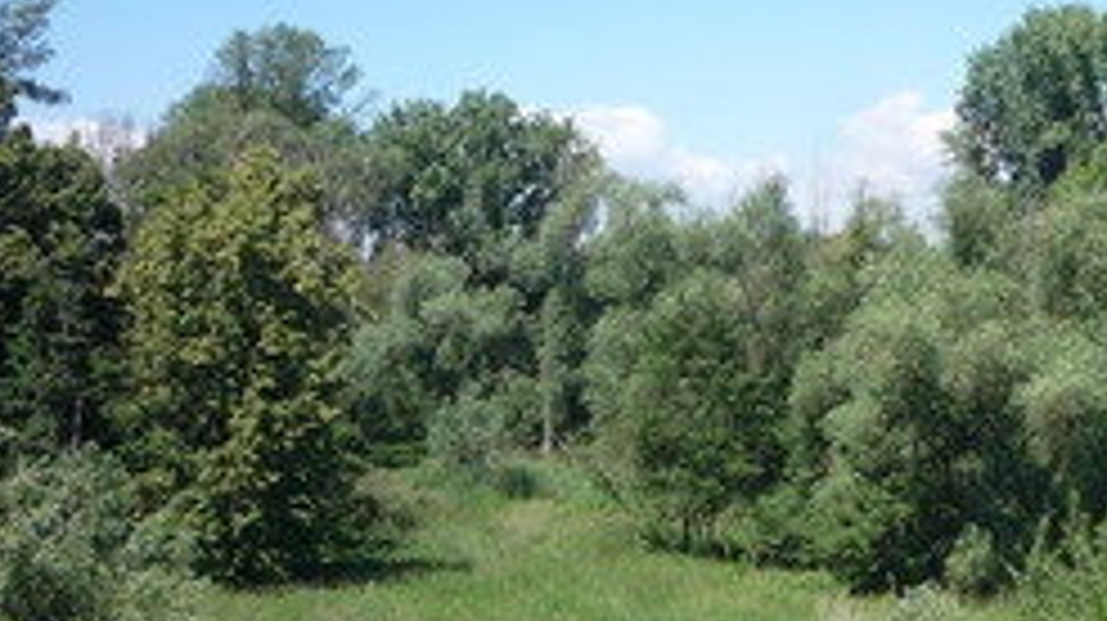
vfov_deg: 17.7
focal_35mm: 68
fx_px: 1995
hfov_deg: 30.2
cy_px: 333
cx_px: 909
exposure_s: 1/400
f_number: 4.5
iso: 100
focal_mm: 5.2
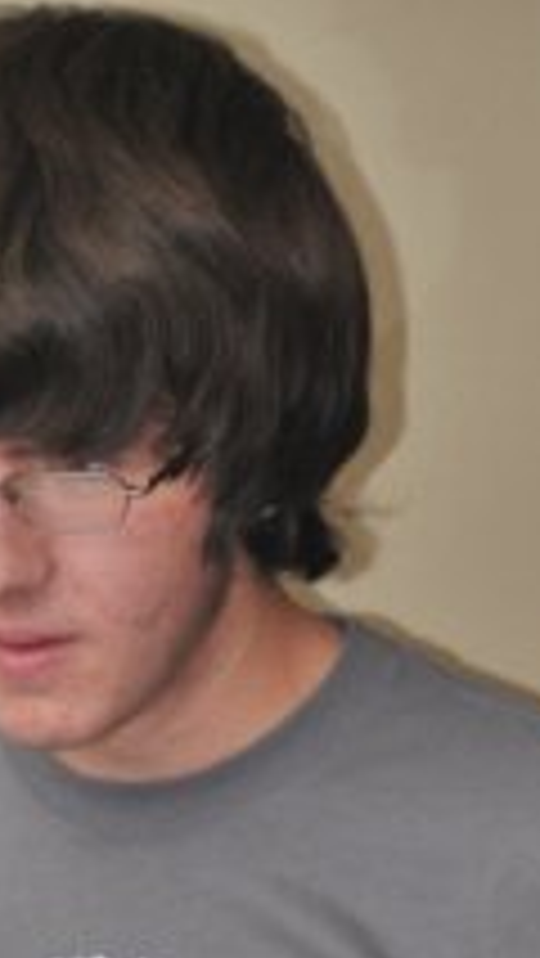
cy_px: 1309
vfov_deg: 5.4
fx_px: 10119
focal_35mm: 398
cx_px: 137
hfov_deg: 3.1
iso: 640
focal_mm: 90
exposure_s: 1/60
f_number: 5.3
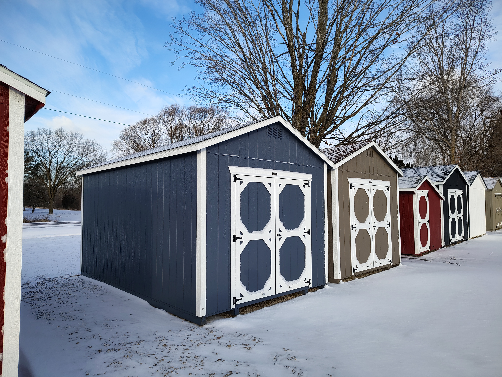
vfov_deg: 56.8
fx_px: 348
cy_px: 188
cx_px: 251
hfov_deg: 71.6
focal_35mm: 24
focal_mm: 5.56
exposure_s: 1/1139
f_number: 1.8
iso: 100
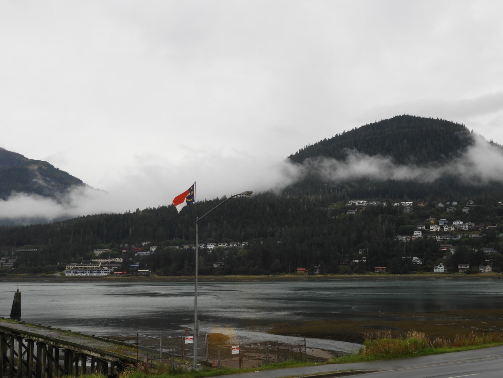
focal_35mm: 50
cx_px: 252
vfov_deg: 29.1
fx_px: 727
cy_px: 189
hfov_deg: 38.2
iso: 100
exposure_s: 1/60
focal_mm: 9
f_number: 4
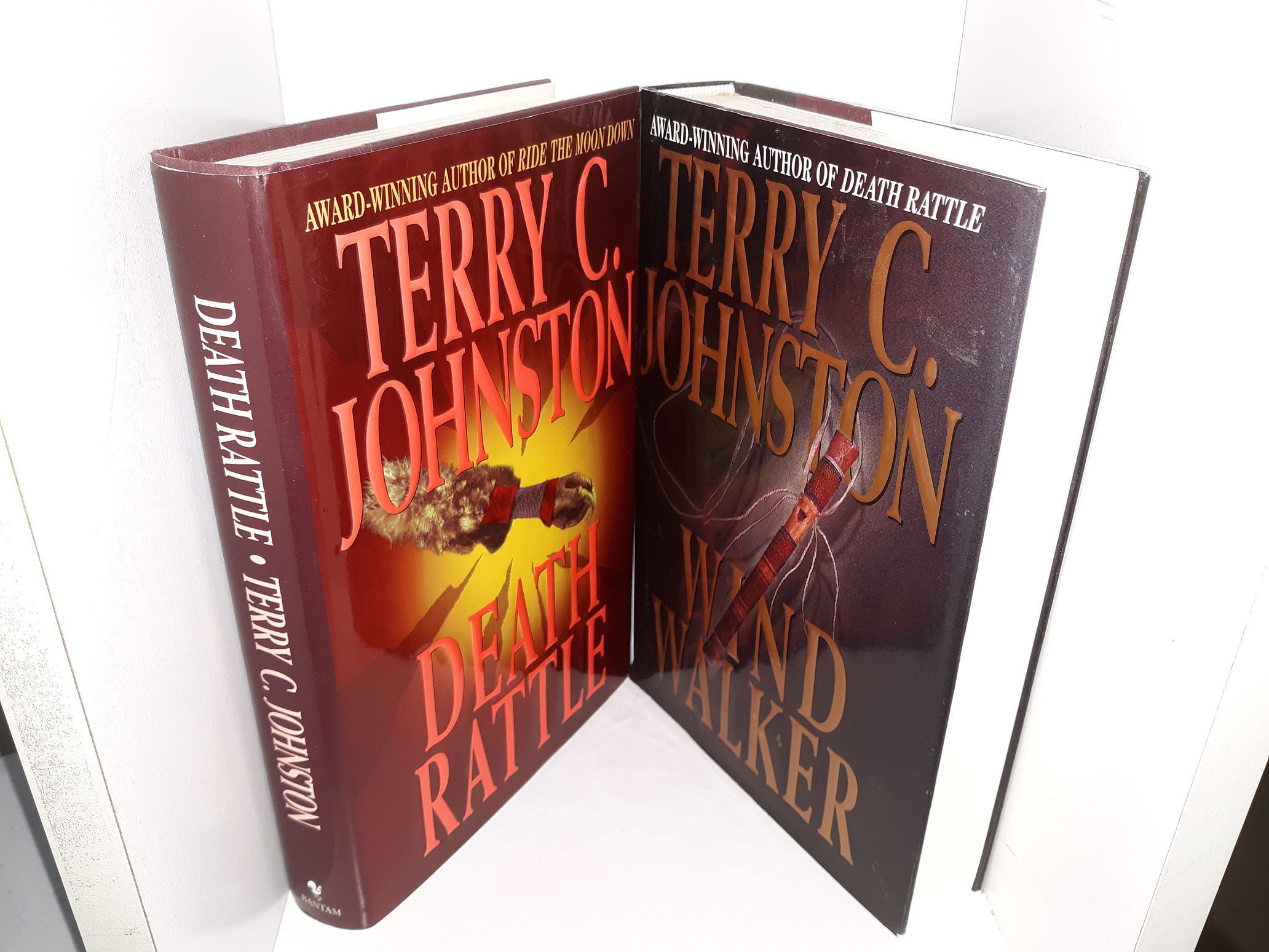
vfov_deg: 49.7
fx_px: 1026
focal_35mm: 28
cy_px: 476
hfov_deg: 63.4
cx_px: 634
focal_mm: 3.7
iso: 40
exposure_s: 1/40
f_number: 1.7
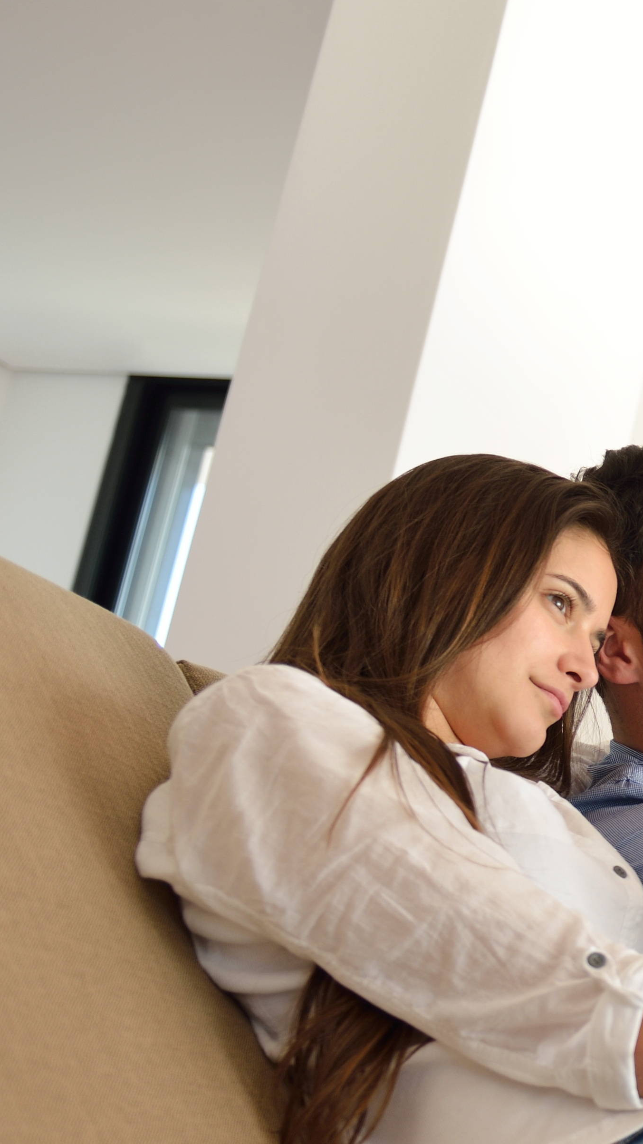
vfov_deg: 27.7
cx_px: 1307
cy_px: 786
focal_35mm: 76
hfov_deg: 13.5
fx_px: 2304
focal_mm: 29
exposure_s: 1/160
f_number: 2.8
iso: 100
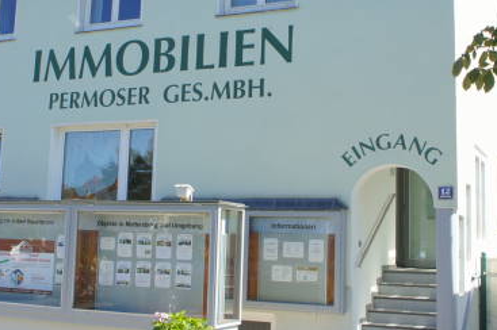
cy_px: 124
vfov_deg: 24.6
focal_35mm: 55
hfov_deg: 36.3
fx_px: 757
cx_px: 223
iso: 200
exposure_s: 1/160
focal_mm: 21
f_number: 8
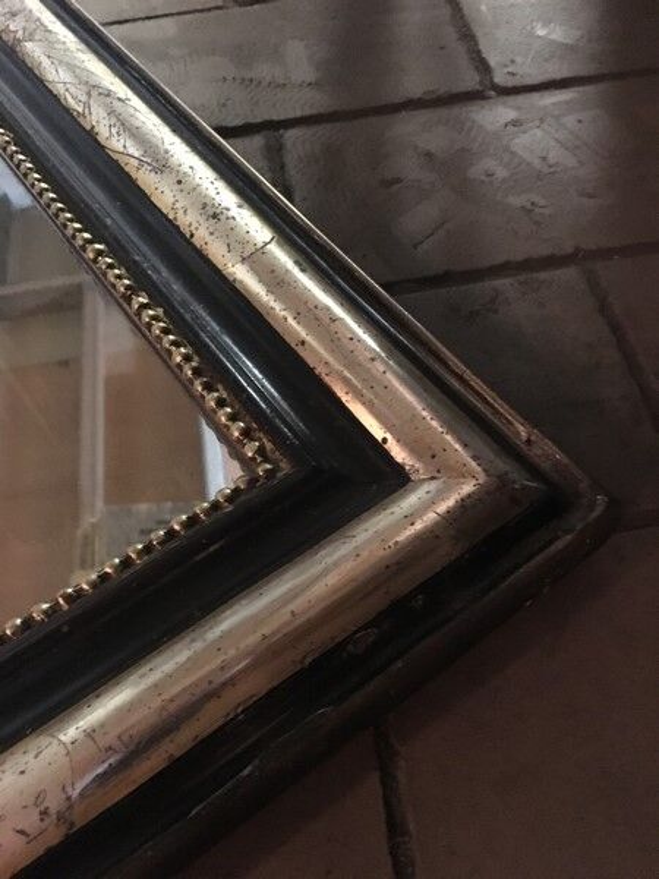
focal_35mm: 29
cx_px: 330
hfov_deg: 48.2
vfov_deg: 61.7
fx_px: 736
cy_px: 440
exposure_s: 1/17
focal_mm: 4.15
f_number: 2.2
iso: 1000
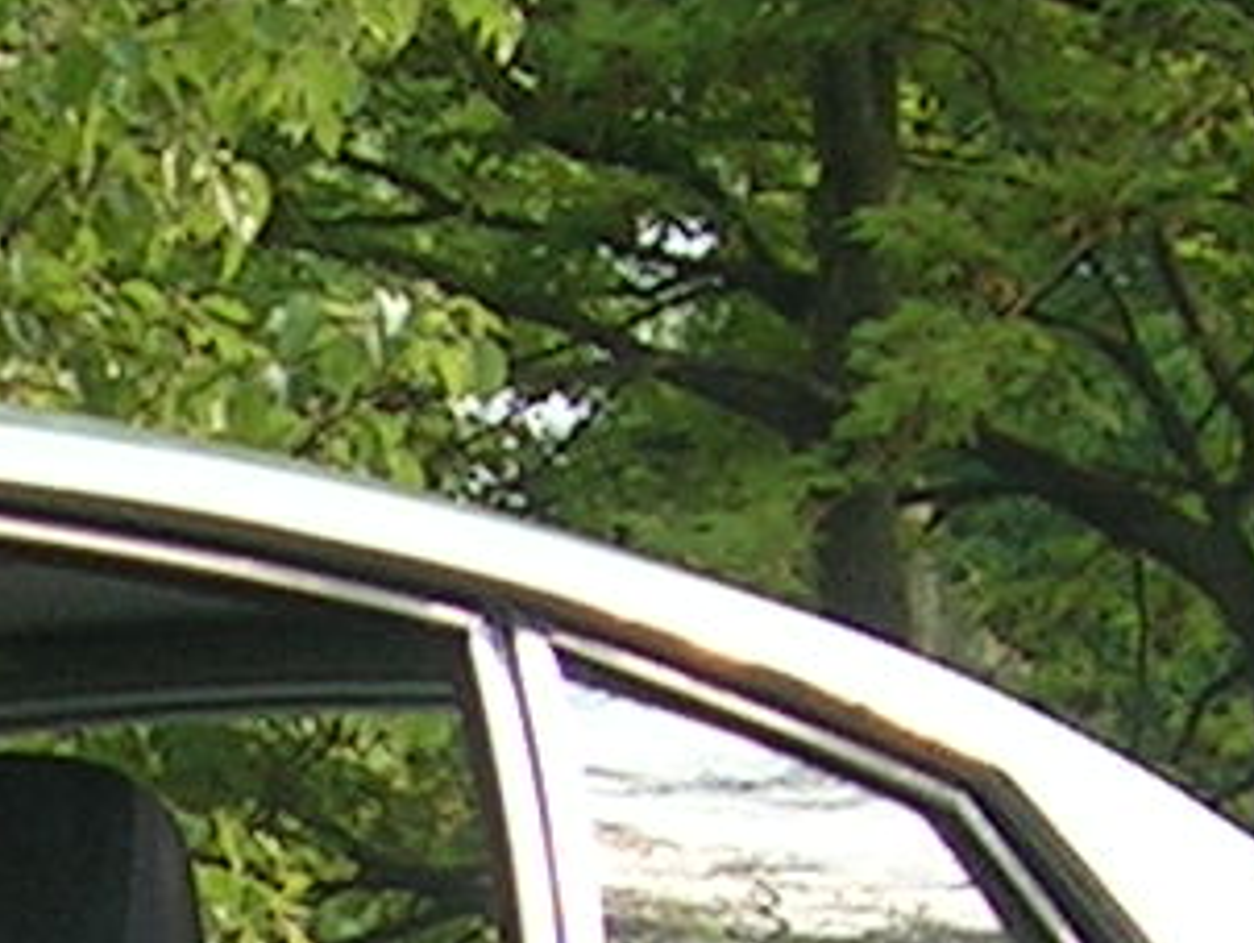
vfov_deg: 3.8
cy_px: 2177
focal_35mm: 386
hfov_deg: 5.1
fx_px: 13994
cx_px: -1075
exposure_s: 1/191
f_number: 3.4
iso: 50
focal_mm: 8.6
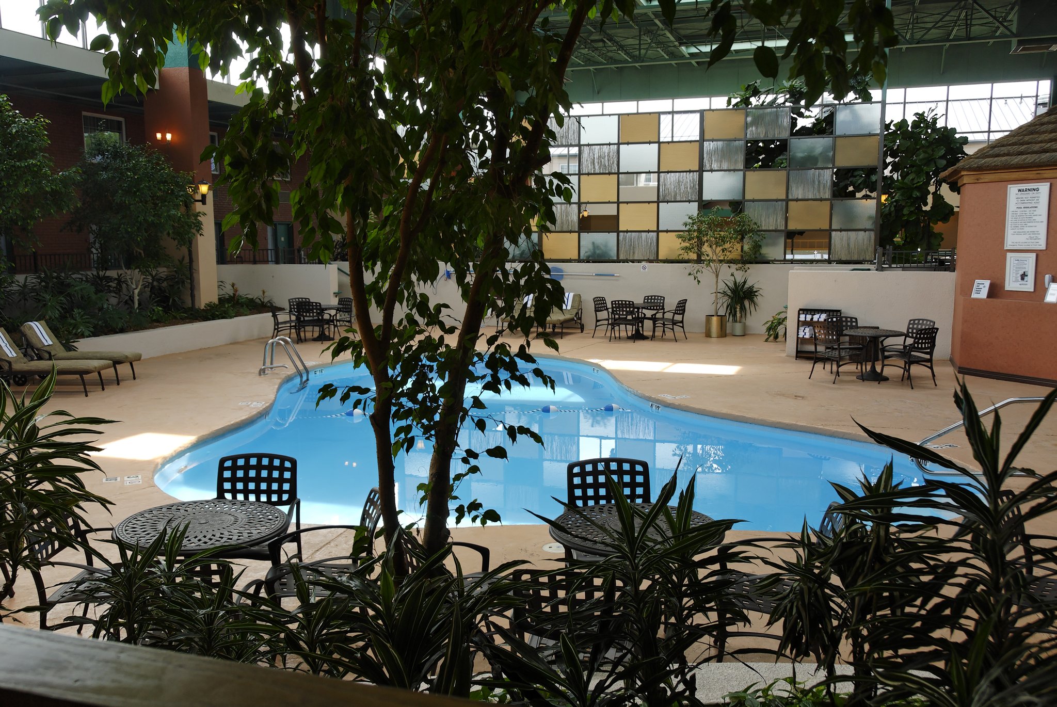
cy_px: 354
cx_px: 528
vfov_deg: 40.1
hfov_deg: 57.2
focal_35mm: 33
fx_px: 970
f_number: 6.3
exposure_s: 1/40
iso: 100
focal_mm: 22
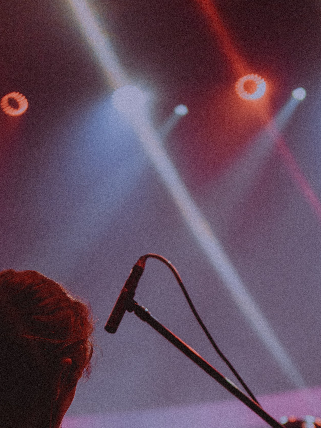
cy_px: 456
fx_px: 1533
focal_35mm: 124
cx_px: 52
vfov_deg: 15.5
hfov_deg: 11.9
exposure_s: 1/180
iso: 640
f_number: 2
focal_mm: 35
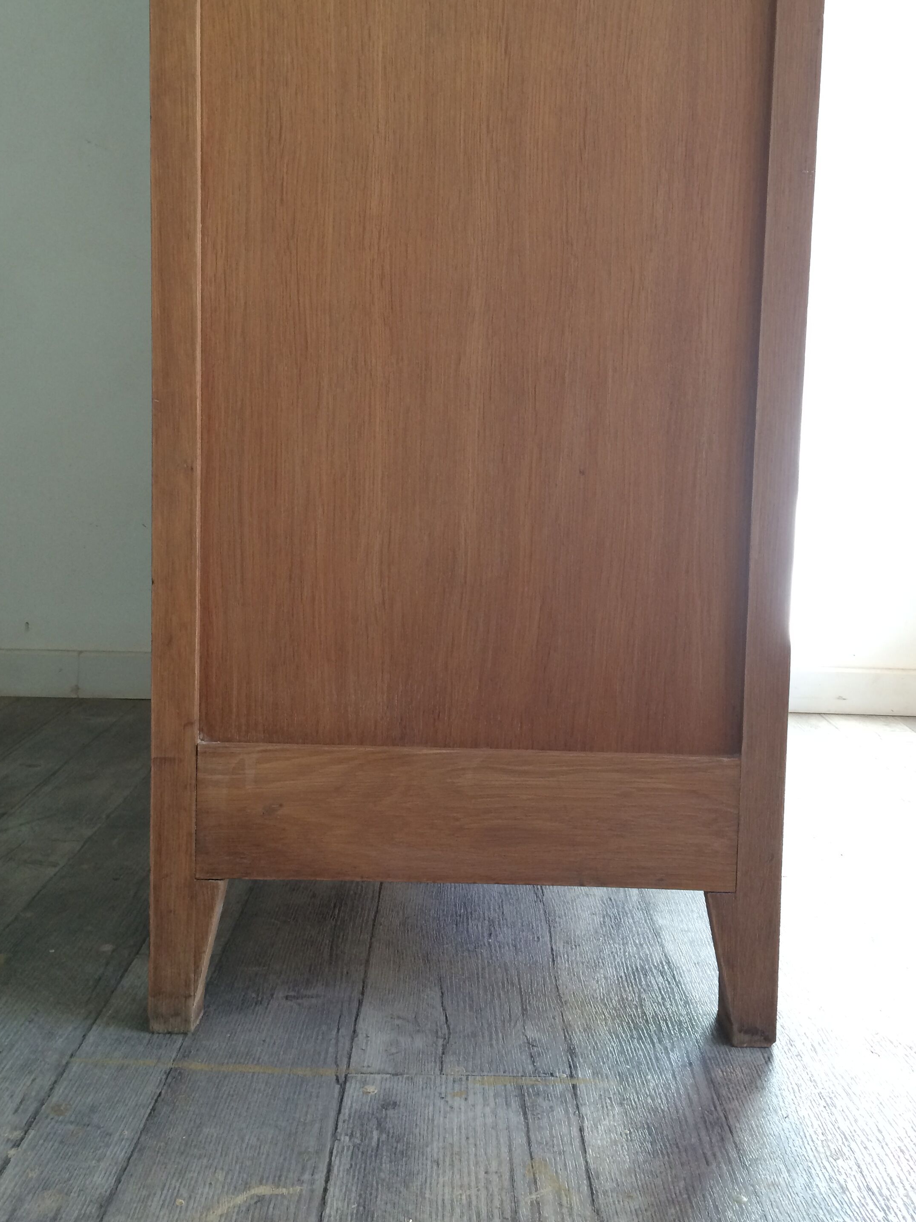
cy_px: 538
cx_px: 484
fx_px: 1164
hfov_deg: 42.9
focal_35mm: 33
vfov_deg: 55.2
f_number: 2.2
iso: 64
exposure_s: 1/33
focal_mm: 4.15
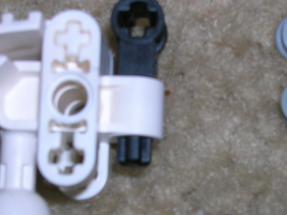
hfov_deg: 17.4
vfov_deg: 13.0
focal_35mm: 113
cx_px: 172
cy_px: 162
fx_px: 936
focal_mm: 7.7
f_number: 5.4
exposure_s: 1/60.1
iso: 50
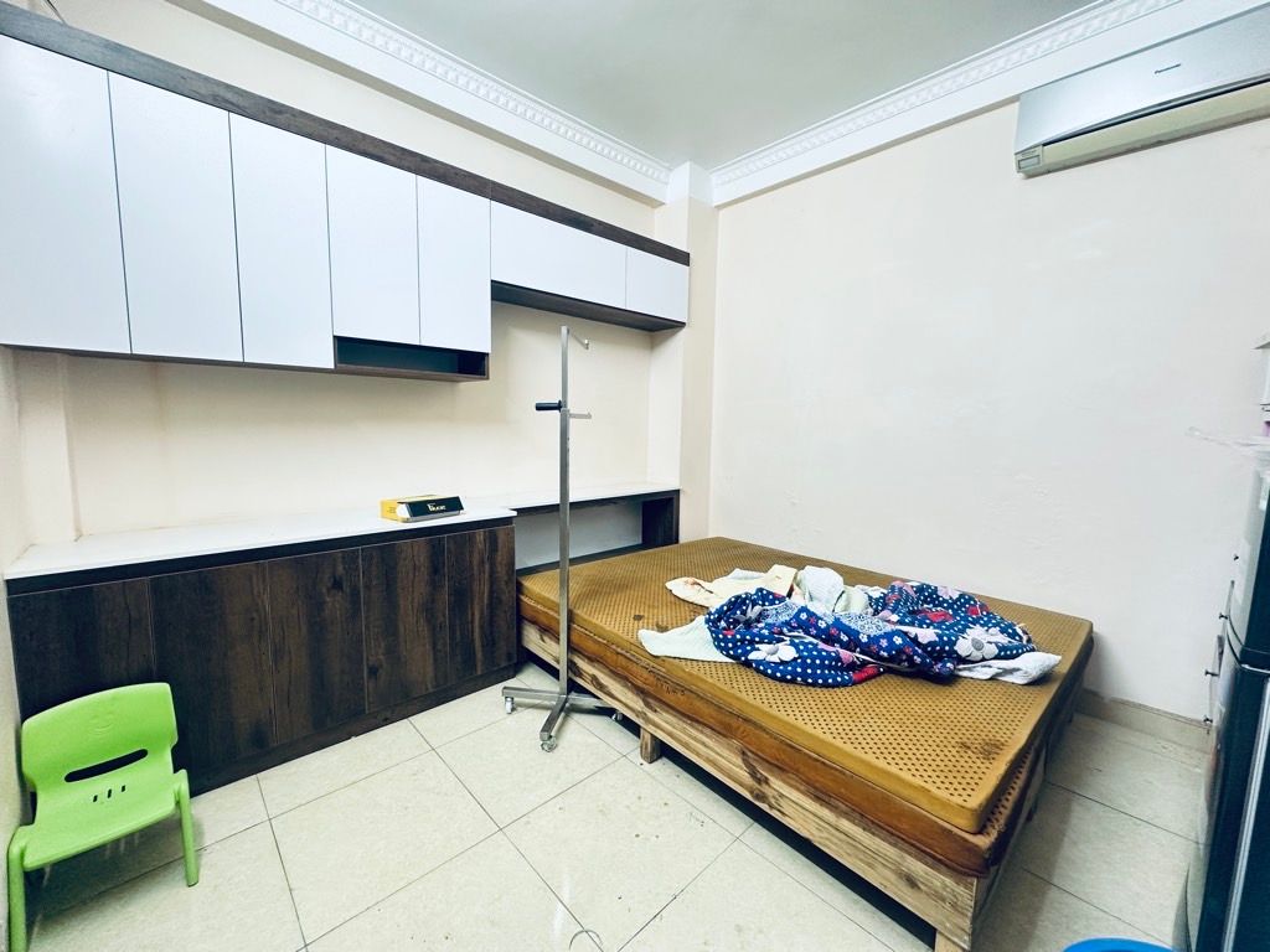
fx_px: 514
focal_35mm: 14
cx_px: 635
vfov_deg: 85.7
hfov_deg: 102.1
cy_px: 476
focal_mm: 2.22
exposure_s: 1/50
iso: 160
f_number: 2.2
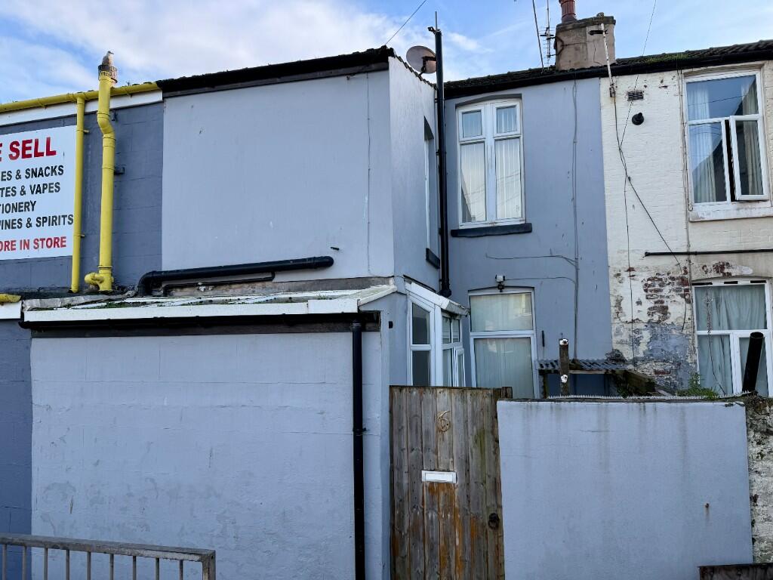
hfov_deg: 71.6
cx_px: 386
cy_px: 290
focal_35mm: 24
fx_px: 536
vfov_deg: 56.8
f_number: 1.78
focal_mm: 6.76
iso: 80
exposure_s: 1/805
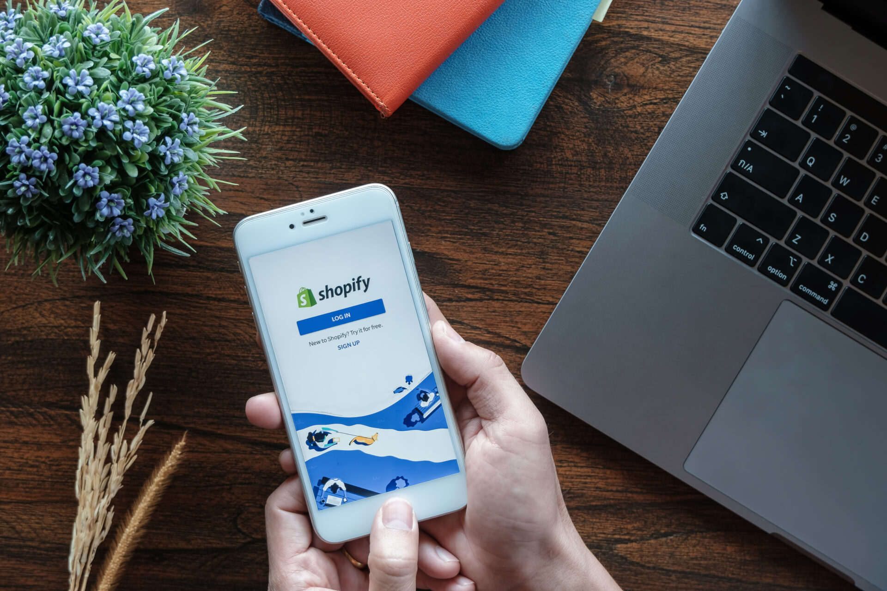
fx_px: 1158
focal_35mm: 47
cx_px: 444
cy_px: 296
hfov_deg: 41.9
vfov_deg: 28.6
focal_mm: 31.4
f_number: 4.7
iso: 160
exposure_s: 1/25
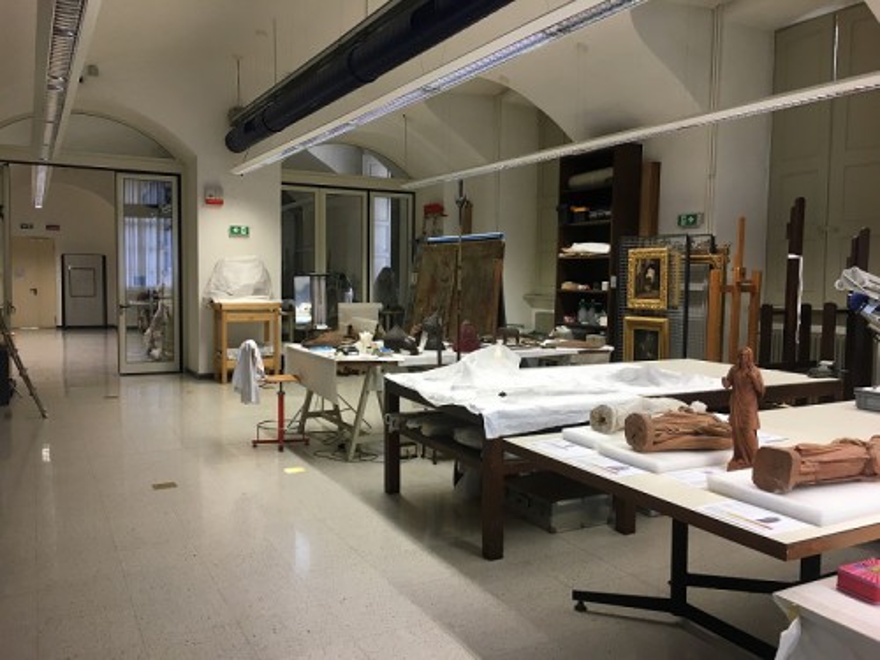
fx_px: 737
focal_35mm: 29
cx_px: 440
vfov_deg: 48.2
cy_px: 330
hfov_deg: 61.7
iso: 50
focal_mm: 4.15
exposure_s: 1/33
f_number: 2.2
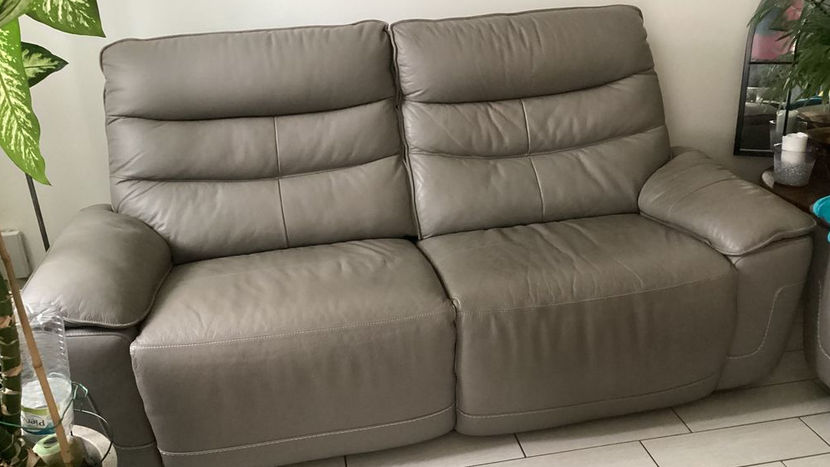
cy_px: 226
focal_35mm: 34
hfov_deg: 58.0
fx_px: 748
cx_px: 415
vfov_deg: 34.7
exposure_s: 1/30
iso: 800
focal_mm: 3.3
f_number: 2.4
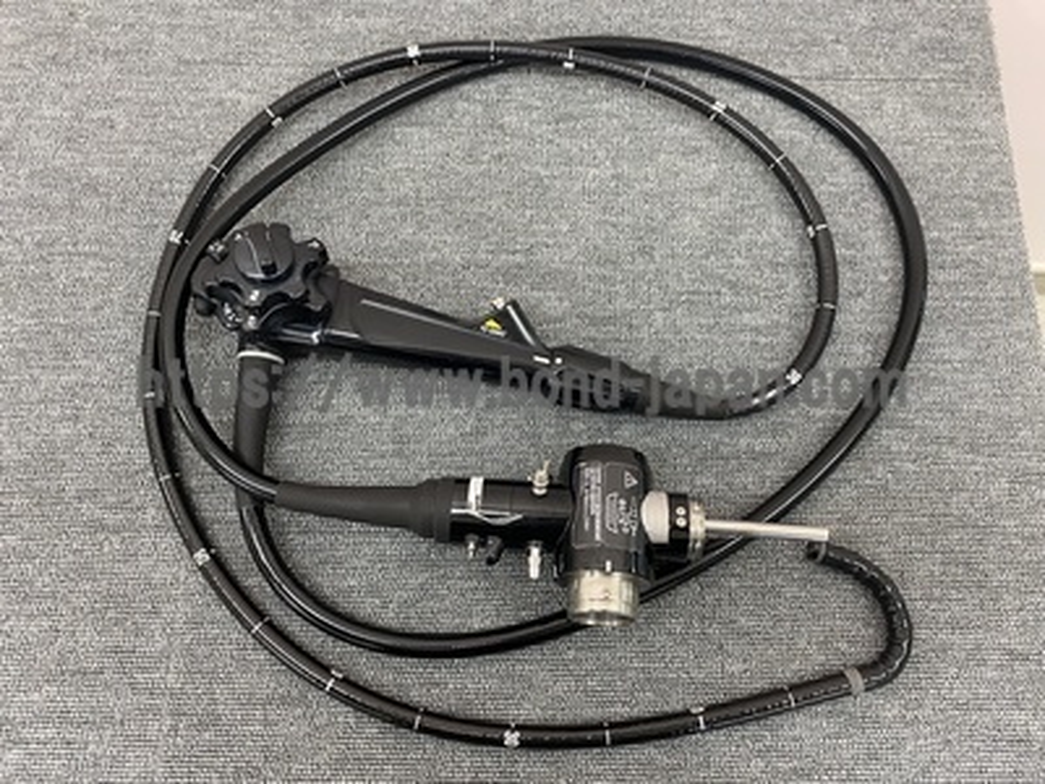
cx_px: 522
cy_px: 392
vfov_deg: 53.1
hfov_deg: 67.3
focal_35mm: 26
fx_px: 785
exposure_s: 1/60
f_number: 1.8
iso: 100
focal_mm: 4.25
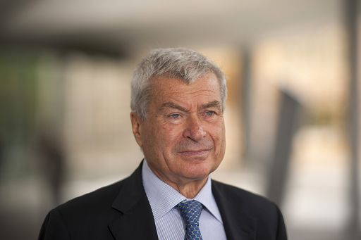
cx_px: 180
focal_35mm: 135
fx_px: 1353
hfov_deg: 15.2
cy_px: 120
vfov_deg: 10.2
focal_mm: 135
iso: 200
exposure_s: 1/800
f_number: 2.2
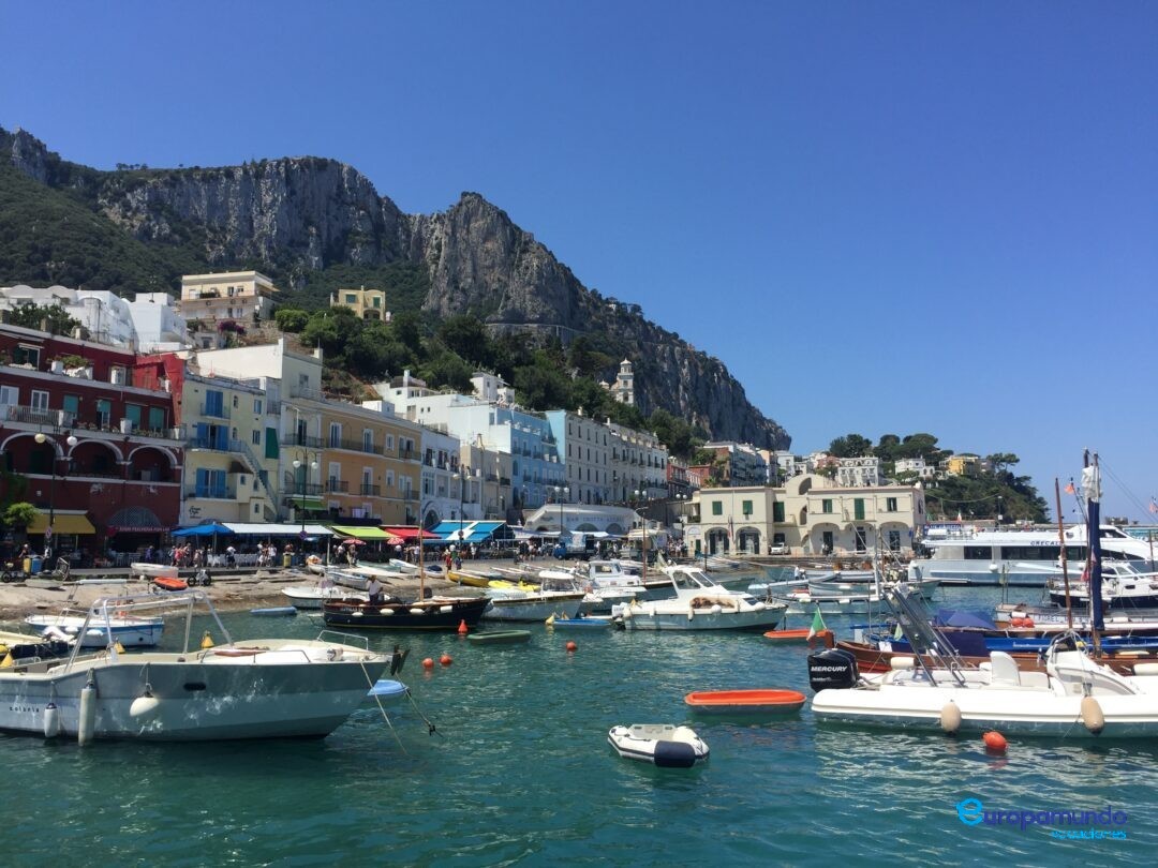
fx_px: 970
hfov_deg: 61.7
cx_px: 579
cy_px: 434
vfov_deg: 48.2
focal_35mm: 29
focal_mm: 4.15
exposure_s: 1/2083
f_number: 2.2
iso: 32
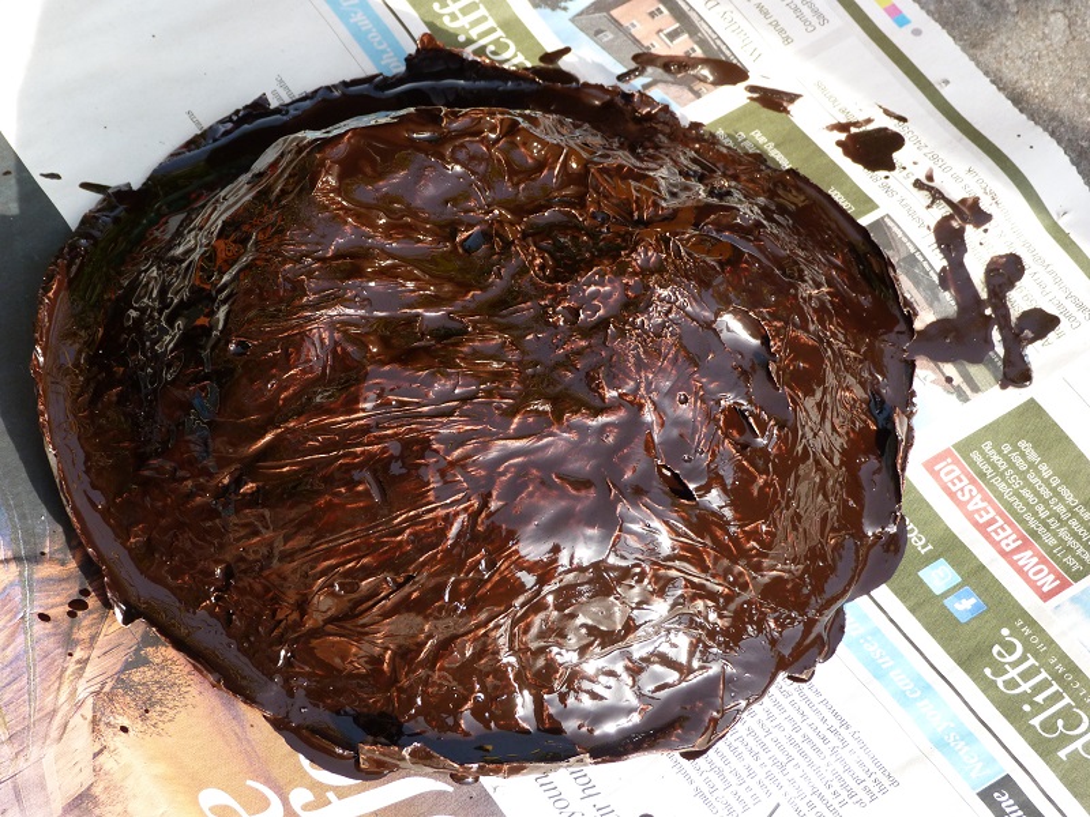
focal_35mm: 109
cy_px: 408
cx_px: 545
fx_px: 3432
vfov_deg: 13.6
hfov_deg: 18.0
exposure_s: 1/250
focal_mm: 19.7
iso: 200
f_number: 3.5
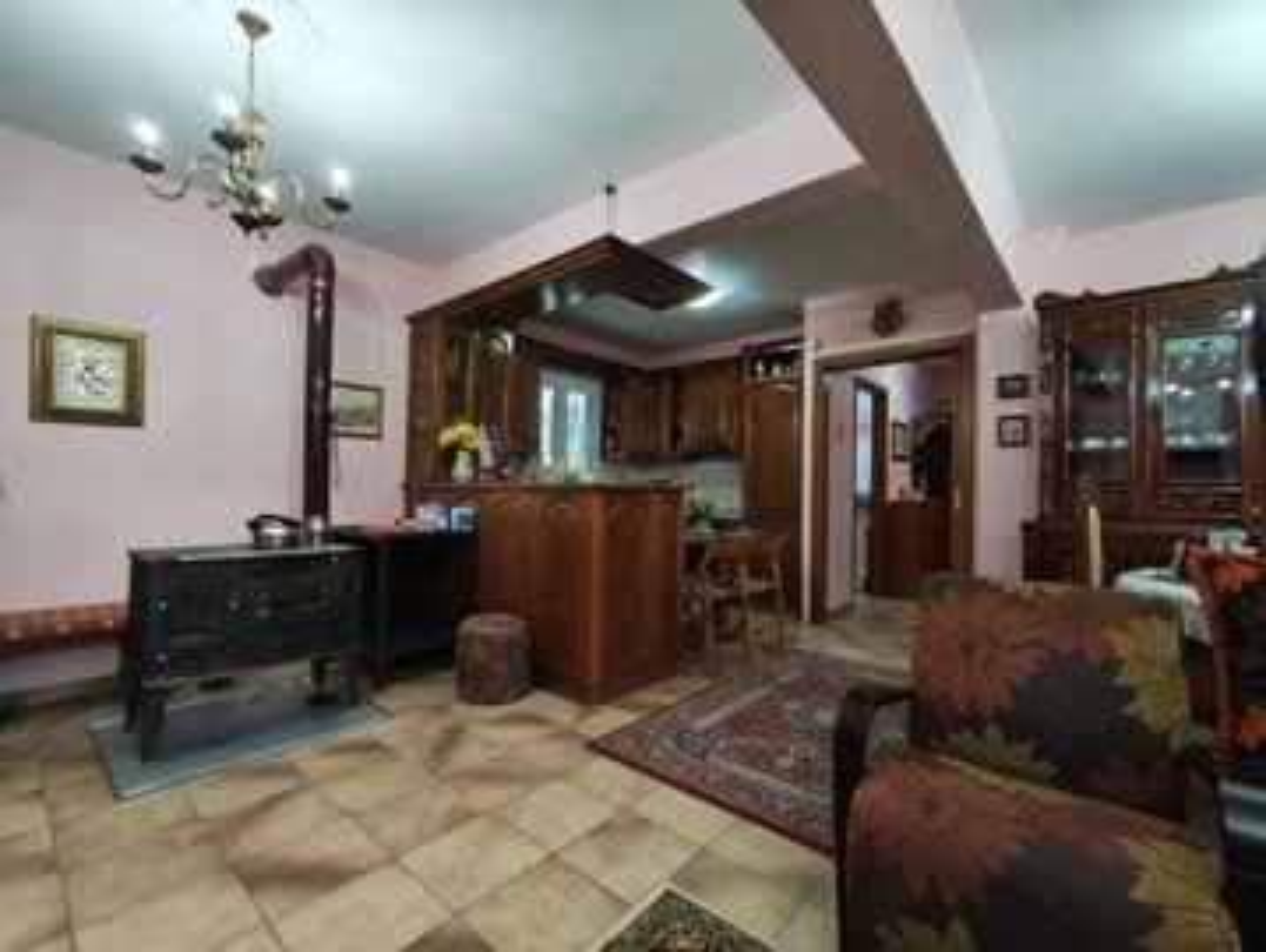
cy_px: 476
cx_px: 633
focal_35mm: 15
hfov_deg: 98.1
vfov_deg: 81.8
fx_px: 549
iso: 640
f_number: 2.2
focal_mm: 1.65
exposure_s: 1/33.3
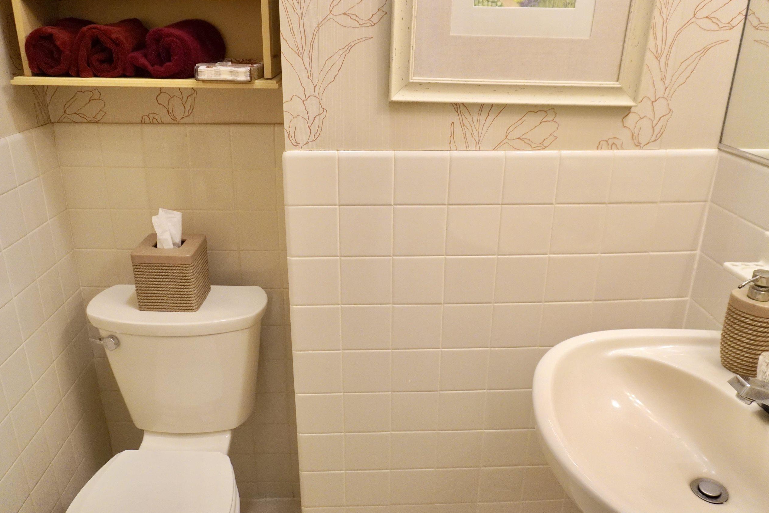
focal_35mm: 29
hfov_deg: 63.6
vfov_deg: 44.9
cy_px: 278
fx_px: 619
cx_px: 369
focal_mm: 16
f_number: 3.5
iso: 1600
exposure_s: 1/160
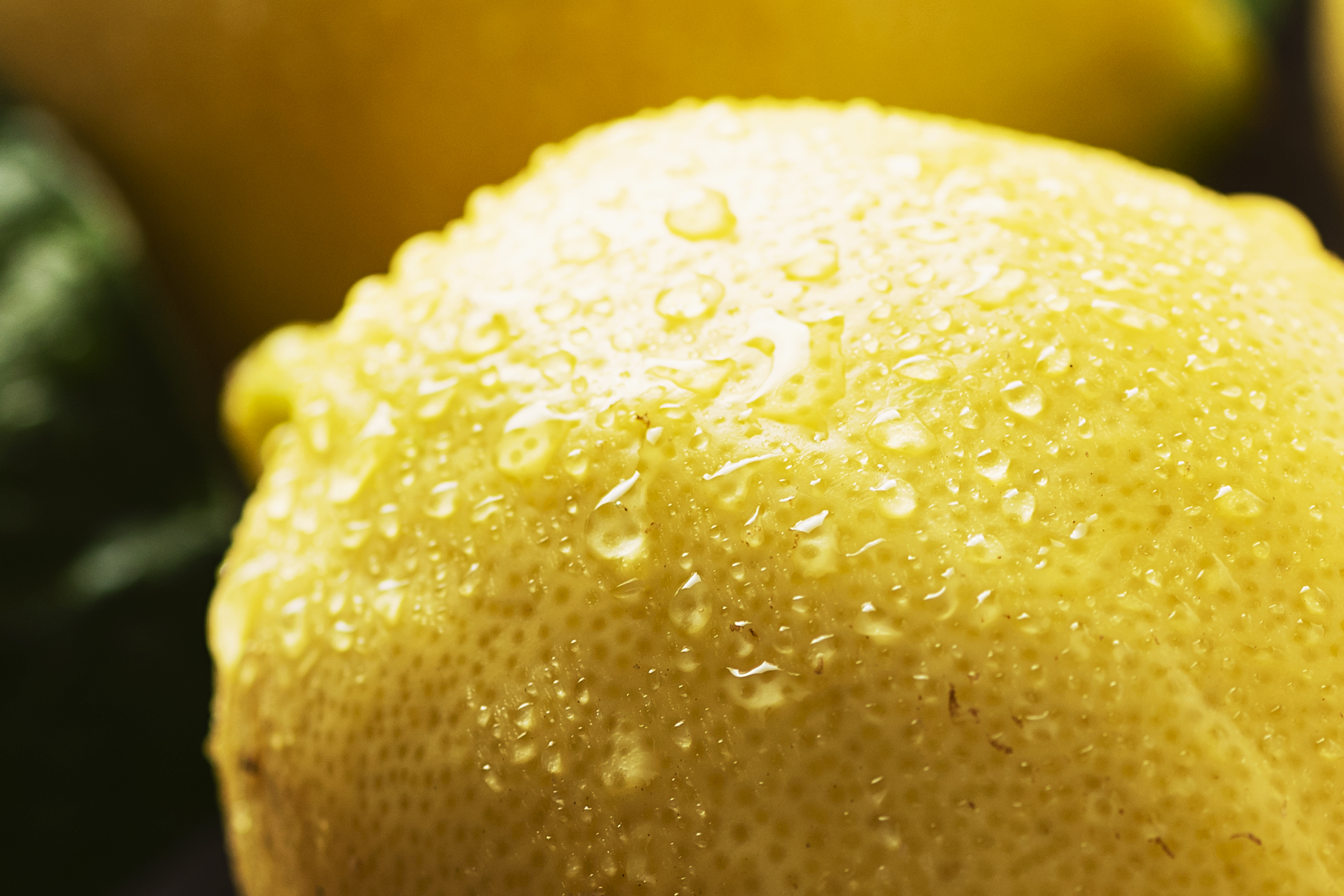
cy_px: 536
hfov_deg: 6.7
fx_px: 11424
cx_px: 567
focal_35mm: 306
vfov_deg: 4.5
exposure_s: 1/160
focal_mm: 105
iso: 100
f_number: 6.3
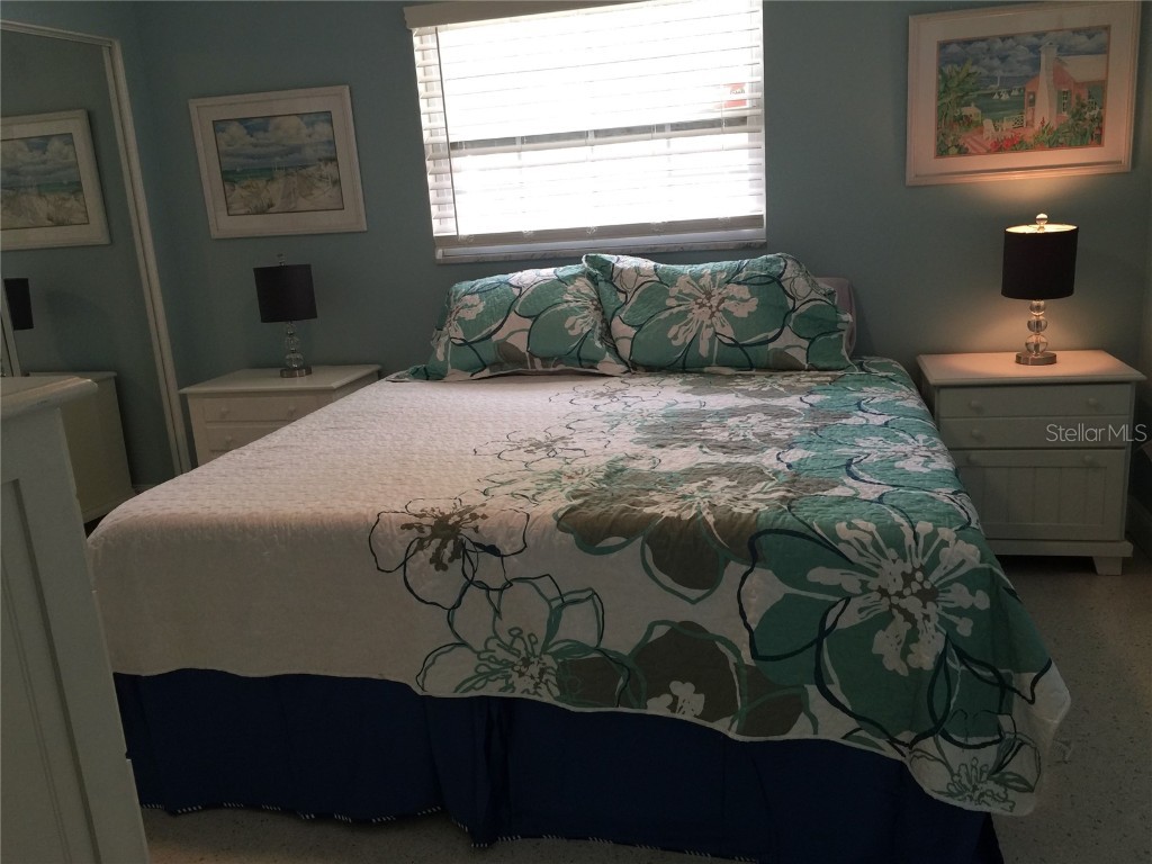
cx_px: 576
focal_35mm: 29
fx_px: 965
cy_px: 432
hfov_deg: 61.7
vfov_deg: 48.2
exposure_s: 1/30
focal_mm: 4.15
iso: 40
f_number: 2.2
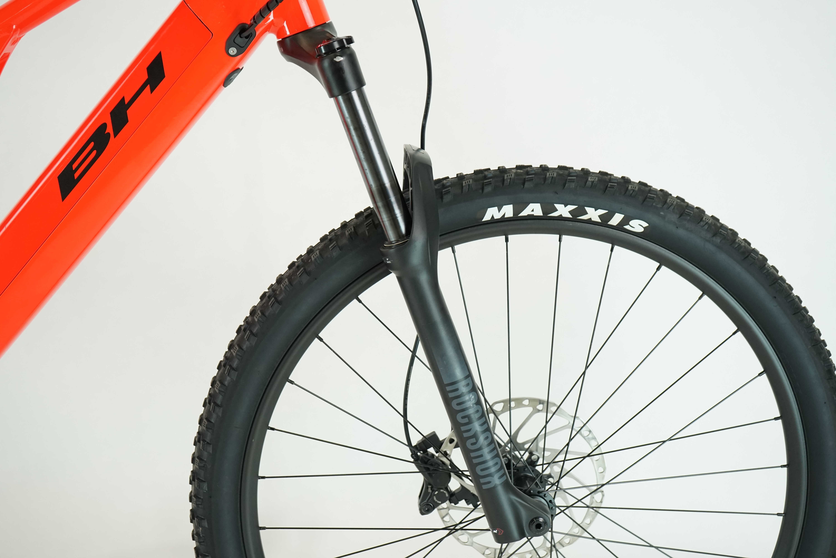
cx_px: 418
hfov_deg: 38.9
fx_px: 1184
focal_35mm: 51
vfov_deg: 26.5
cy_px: 279
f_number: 5.6
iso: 1600
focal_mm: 51
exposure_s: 1/200
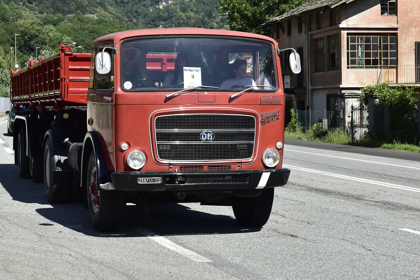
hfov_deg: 25.4
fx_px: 930
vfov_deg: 17.1
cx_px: 164
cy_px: 127
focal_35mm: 80
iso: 640
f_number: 8
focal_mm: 35
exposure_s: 1/2000
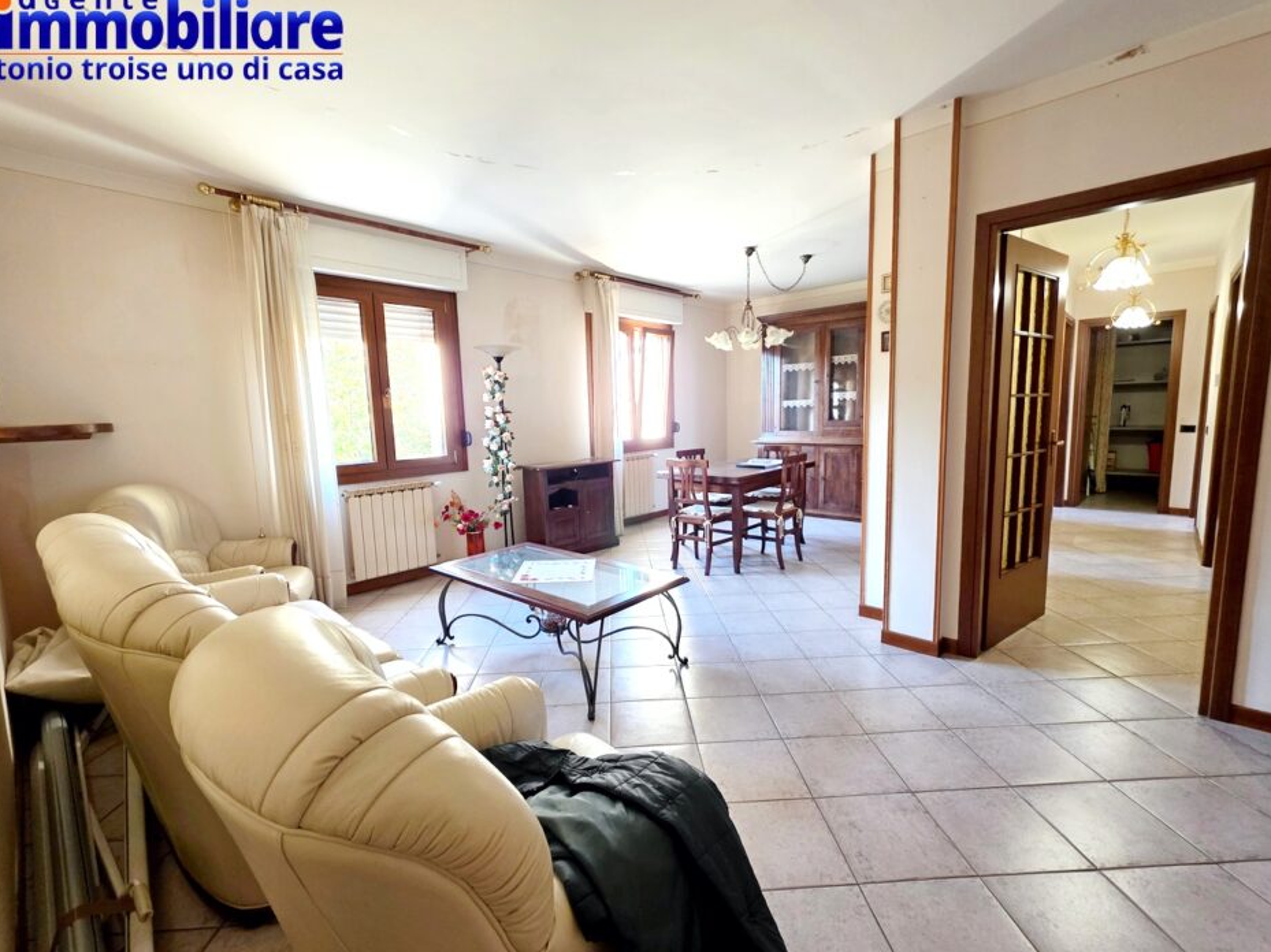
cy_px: 480
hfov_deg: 102.1
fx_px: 514
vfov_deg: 85.6
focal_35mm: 14
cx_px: 632
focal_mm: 2.2
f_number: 1.9
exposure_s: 1/50
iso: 160
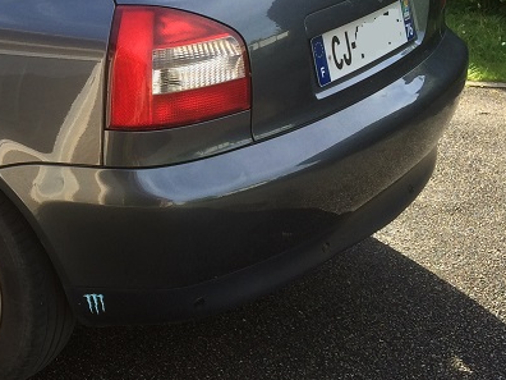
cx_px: -139
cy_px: 90
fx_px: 1096
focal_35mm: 75
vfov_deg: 19.5
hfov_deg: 23.2
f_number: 2.2
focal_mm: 4.15
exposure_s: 1/432
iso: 32
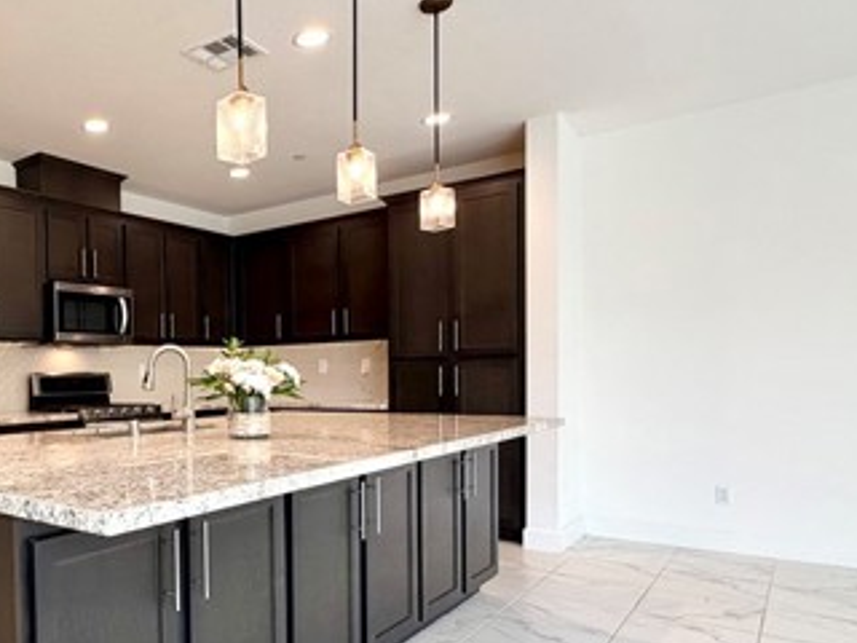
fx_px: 693
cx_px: 158
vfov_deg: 49.3
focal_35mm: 28
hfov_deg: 58.1
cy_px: 397
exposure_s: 1/120
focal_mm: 2.22
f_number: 2.2
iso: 125
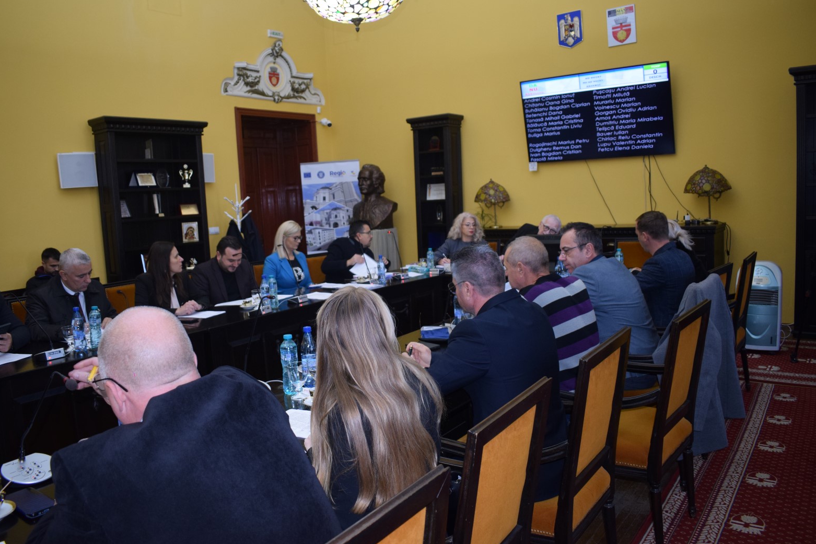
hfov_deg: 65.5
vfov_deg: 46.4
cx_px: 395
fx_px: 635
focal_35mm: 28
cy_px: 270
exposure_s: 1/60
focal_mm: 18
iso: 800
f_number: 4
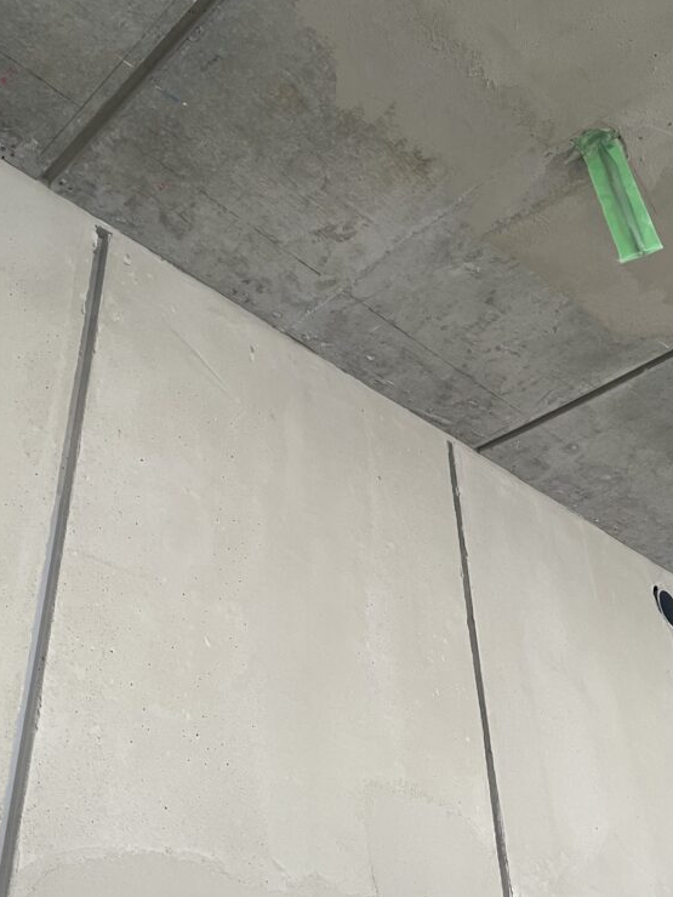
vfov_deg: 51.4
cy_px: 447
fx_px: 933
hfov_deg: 39.6
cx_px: 297
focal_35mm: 36
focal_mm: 4.2
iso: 125
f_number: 1.6
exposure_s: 1/95
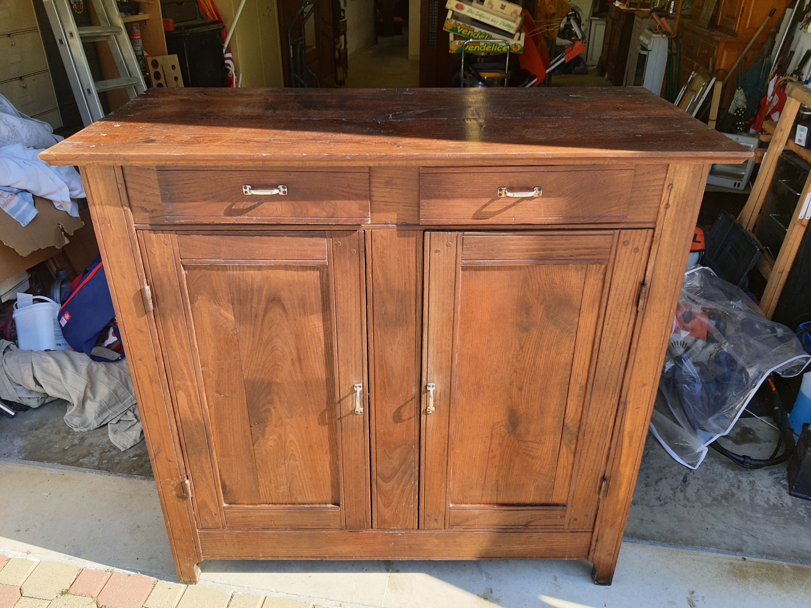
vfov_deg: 53.1
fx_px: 609
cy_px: 304
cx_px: 406
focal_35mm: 26
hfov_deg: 67.3
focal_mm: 4.32
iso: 50
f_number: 1.7
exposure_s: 1/470
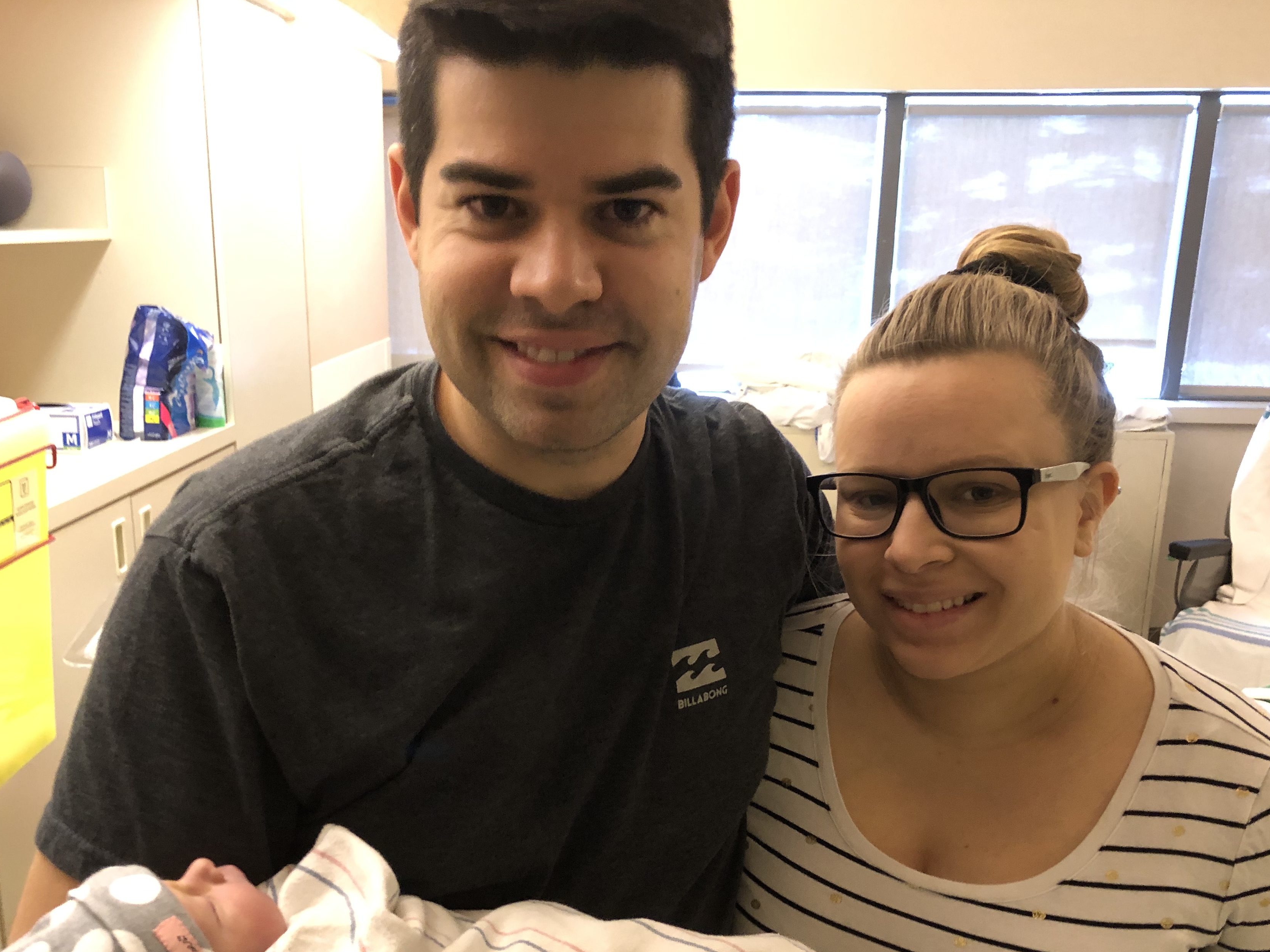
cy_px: 576
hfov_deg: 53.8
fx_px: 1247
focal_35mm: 34
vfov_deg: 41.6
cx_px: 559
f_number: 1.8
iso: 100
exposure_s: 1/7
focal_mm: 3.99
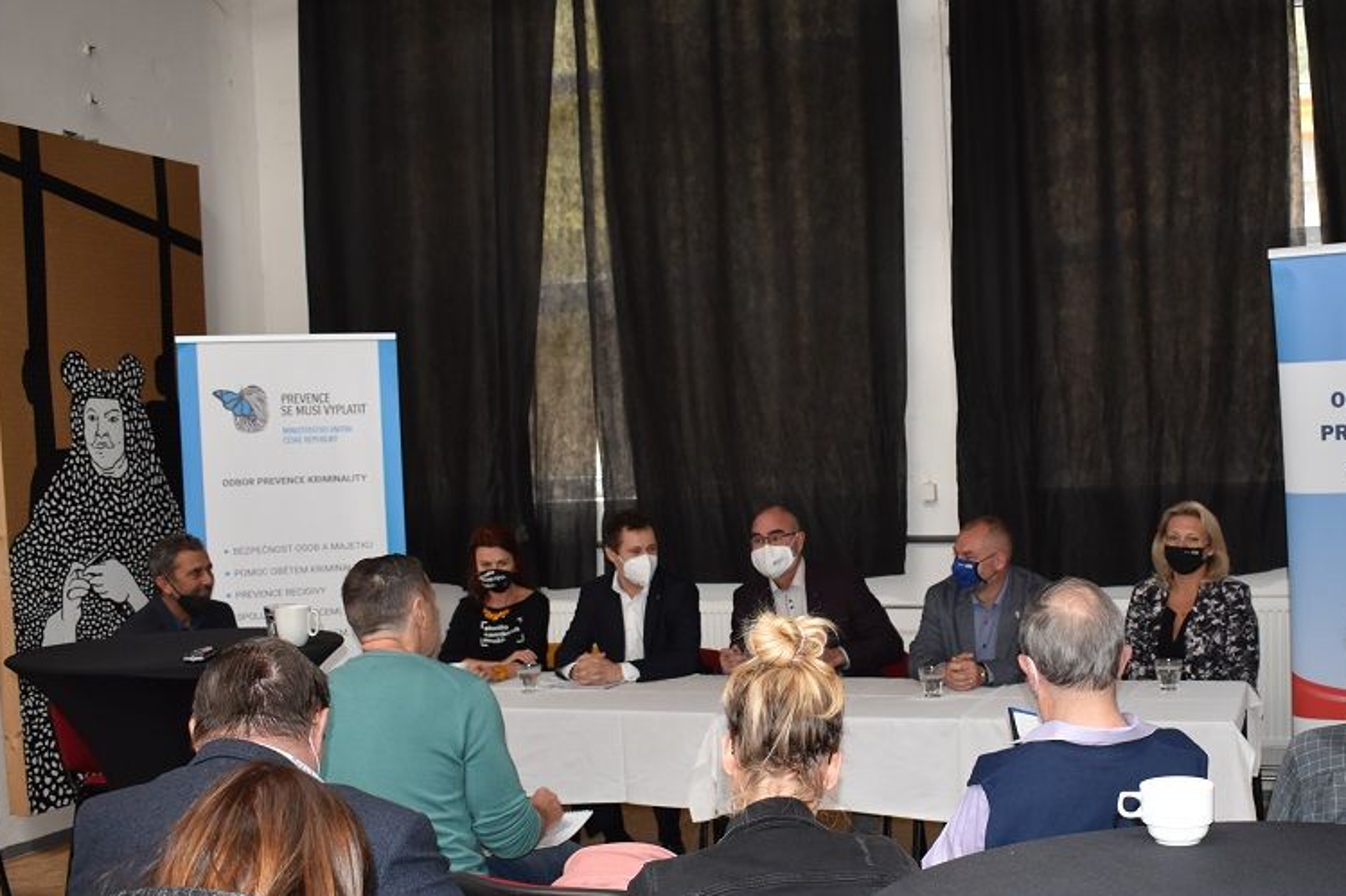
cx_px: 796
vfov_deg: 32.5
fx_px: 1533
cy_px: 551
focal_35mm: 41
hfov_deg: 47.2
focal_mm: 20
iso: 800
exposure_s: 1/60
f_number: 4
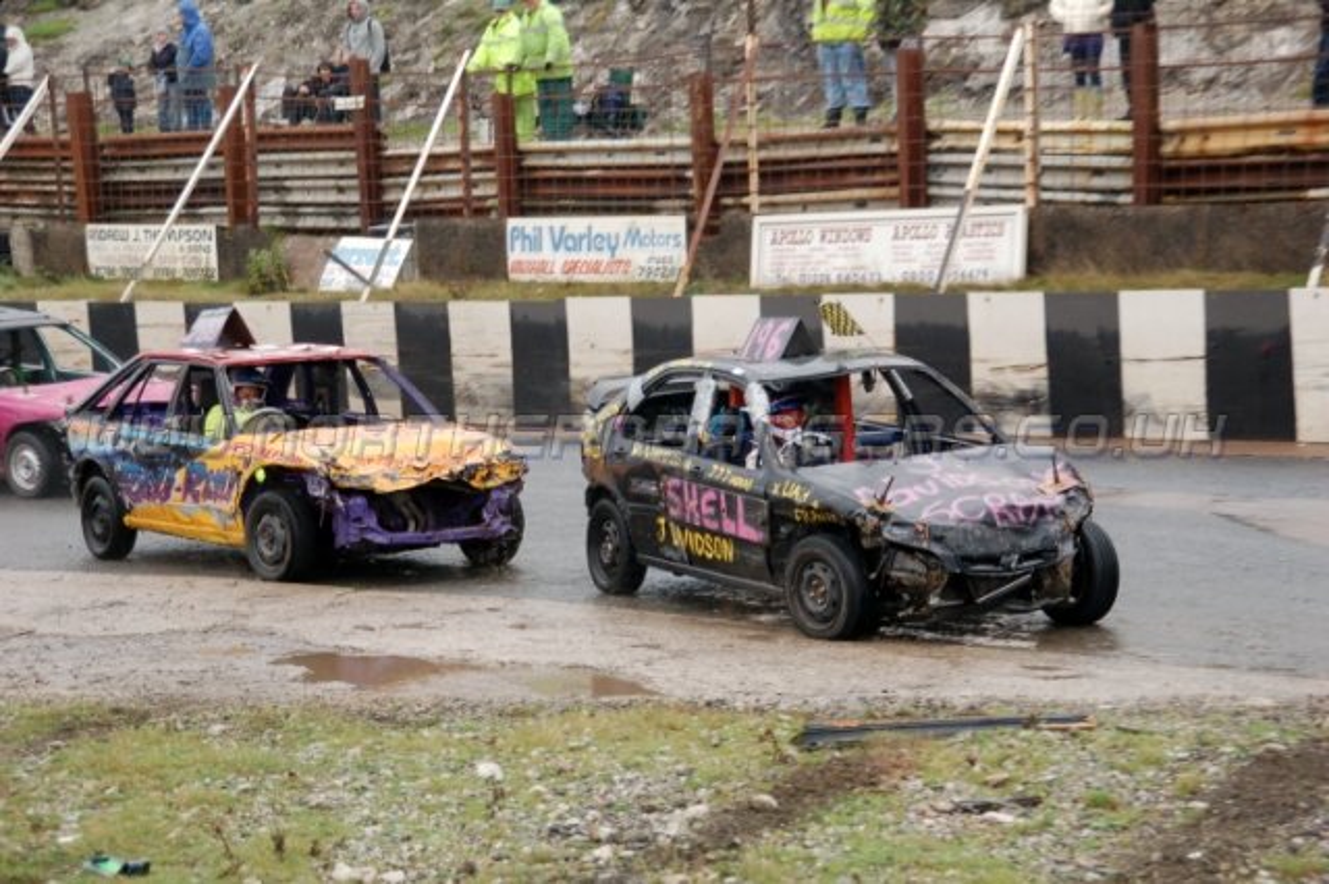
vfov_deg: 11.7
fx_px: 4317
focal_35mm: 117
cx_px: 664
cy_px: 442
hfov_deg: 17.5
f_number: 5.6
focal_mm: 78
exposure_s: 1/400
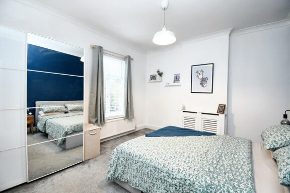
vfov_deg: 77.2
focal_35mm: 15
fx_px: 121
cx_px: 145
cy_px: 96
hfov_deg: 100.4
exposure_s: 1/15
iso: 560
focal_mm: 10
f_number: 4.5
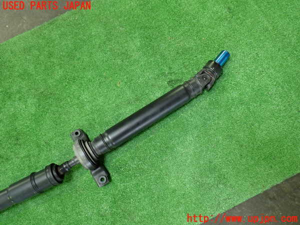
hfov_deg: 60.0
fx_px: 260
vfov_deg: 46.8
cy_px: 112
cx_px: 150
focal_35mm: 30
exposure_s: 1/30
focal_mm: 5.4
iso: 320
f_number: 2.3
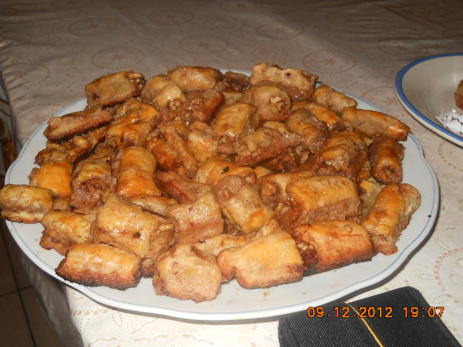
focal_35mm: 41
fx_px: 548
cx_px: 232
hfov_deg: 45.8
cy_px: 174
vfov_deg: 35.1
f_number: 3.1
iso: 80
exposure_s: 1/30
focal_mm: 6.72
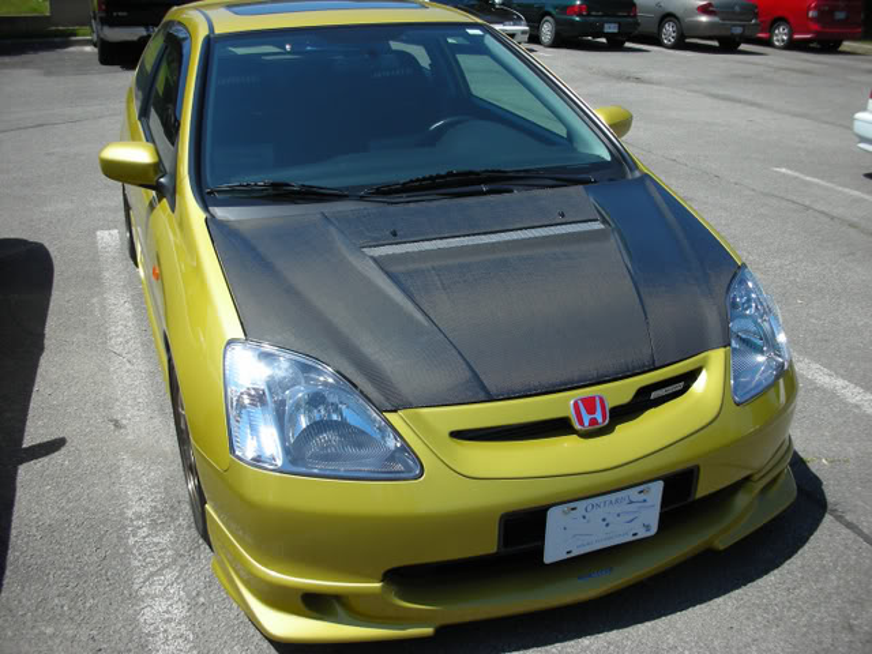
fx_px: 882
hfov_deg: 52.6
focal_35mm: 35
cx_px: 436
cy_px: 327
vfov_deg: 40.7
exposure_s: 1/81.4
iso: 50
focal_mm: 5.8
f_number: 8.5
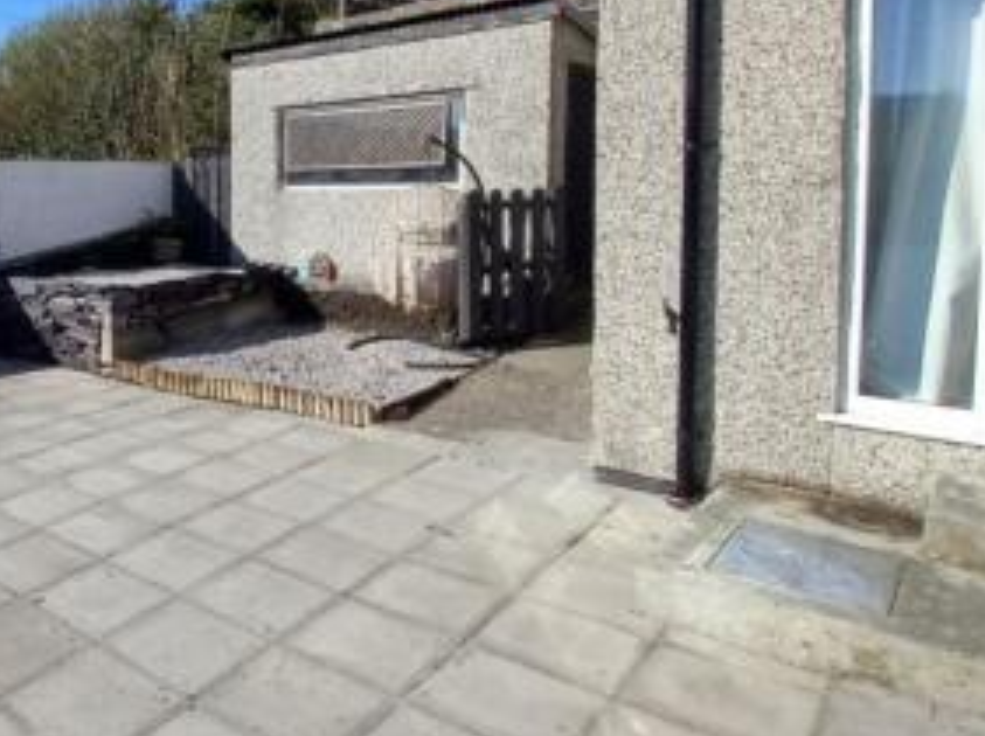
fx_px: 767
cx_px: 86
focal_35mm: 27
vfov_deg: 50.0
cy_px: 226
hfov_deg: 55.9
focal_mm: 1.13
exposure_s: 1/1110
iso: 40
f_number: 2.2
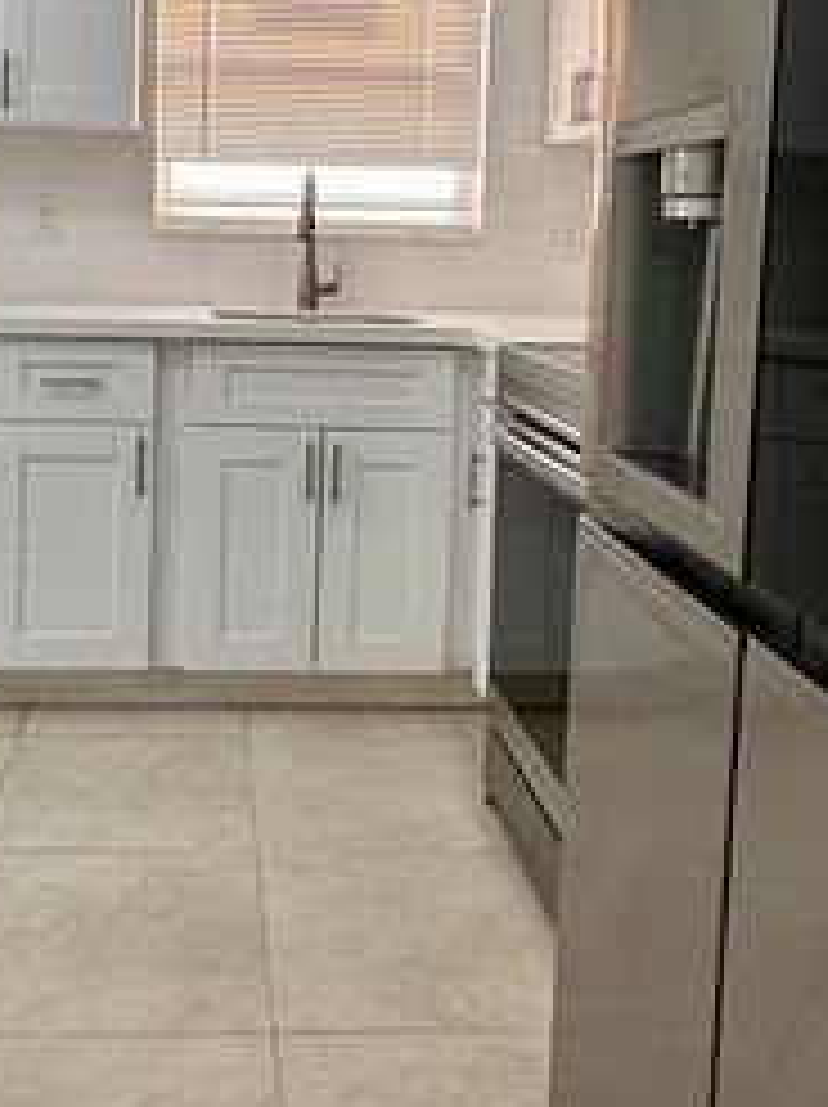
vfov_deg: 47.8
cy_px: 326
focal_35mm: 38
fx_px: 1214
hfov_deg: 37.2
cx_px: 266
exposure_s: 1/120
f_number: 2.2
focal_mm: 2.22
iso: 160
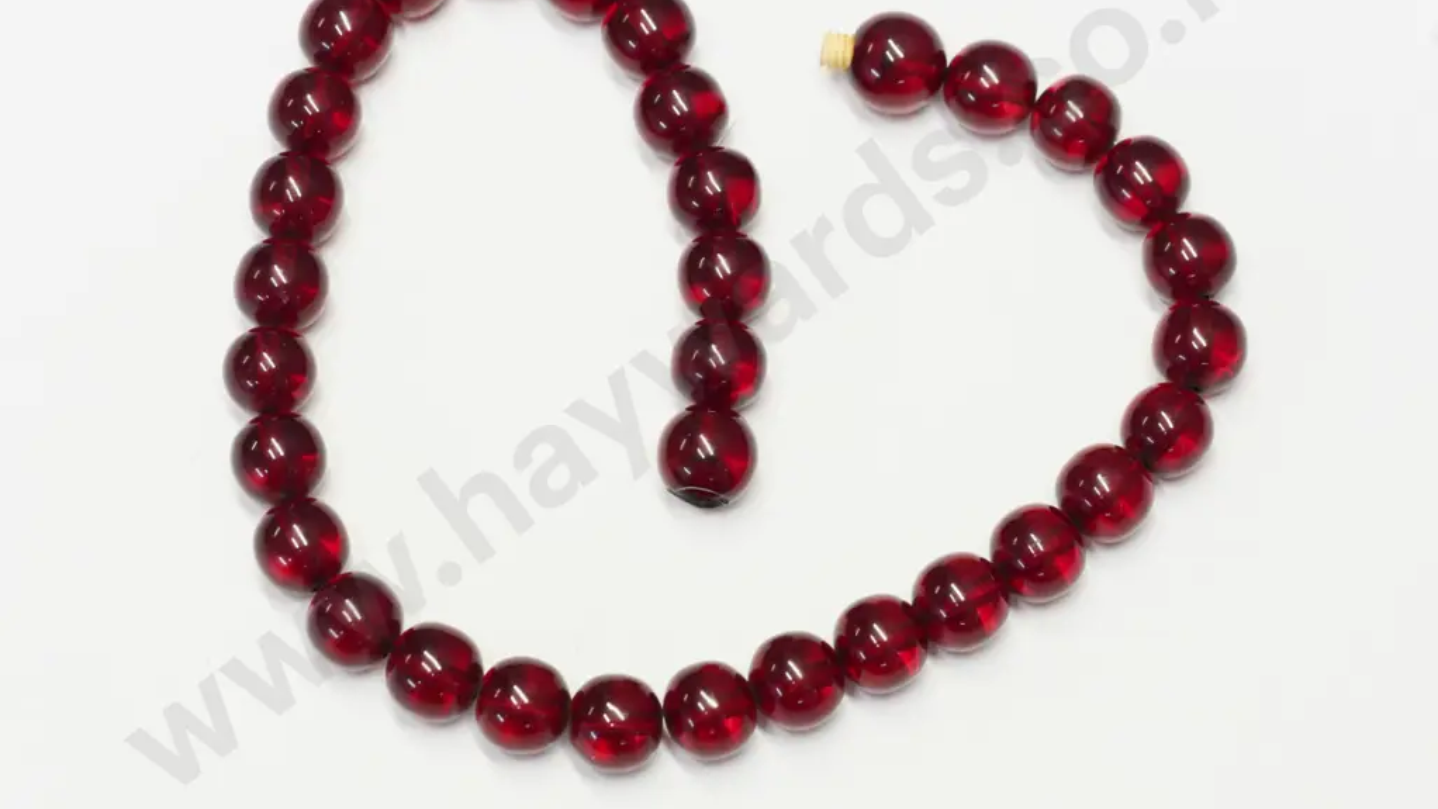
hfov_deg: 16.4
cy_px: 338
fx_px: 4995
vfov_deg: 9.3
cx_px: 719
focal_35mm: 131
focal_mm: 60
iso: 1600
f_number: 5
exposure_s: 1/125
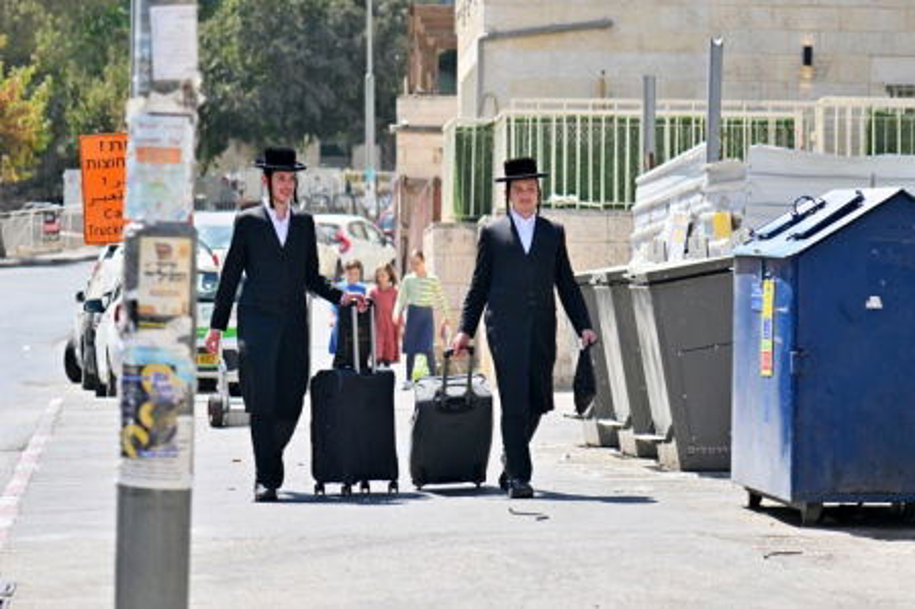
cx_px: 458
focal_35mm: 180
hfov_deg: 11.4
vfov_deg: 7.6
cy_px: 304
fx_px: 4572
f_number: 4
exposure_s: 1/1000
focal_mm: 120
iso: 64
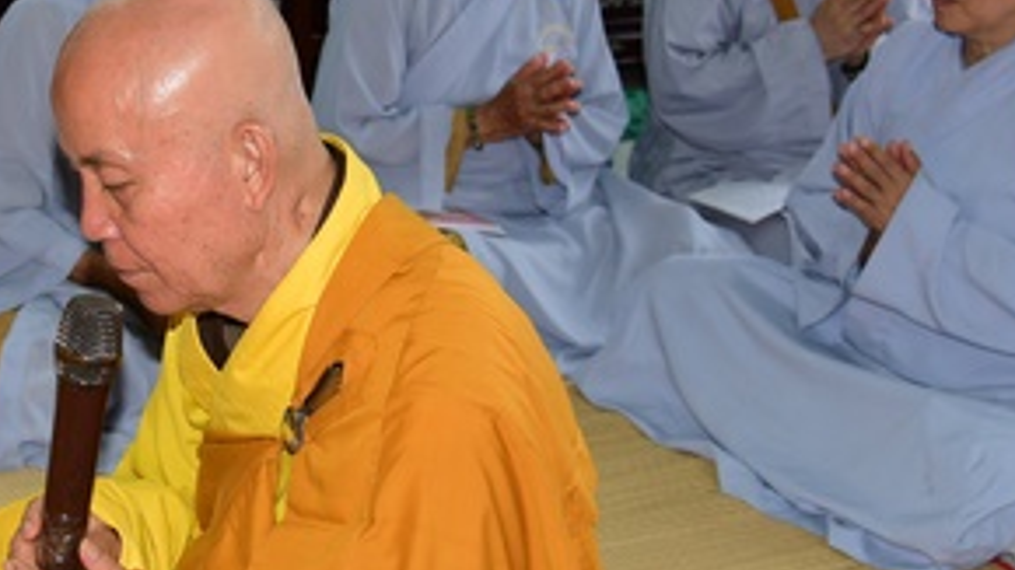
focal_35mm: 80
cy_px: 126
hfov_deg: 26.1
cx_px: 231
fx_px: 2153
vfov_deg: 15.0
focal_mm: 34
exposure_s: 1/60
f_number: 4
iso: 320
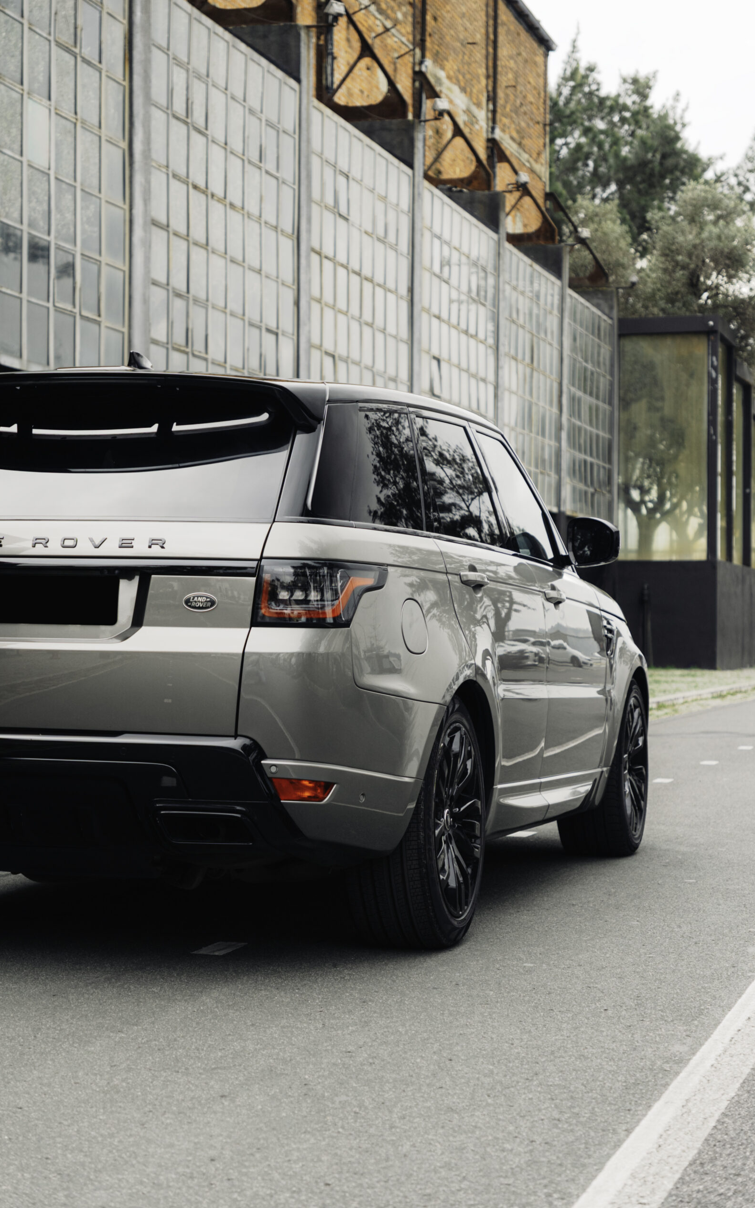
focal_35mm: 65
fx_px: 2140
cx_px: 361
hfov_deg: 20.0
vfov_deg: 31.5
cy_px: 604
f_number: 3.2
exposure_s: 1/160
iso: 125
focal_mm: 42
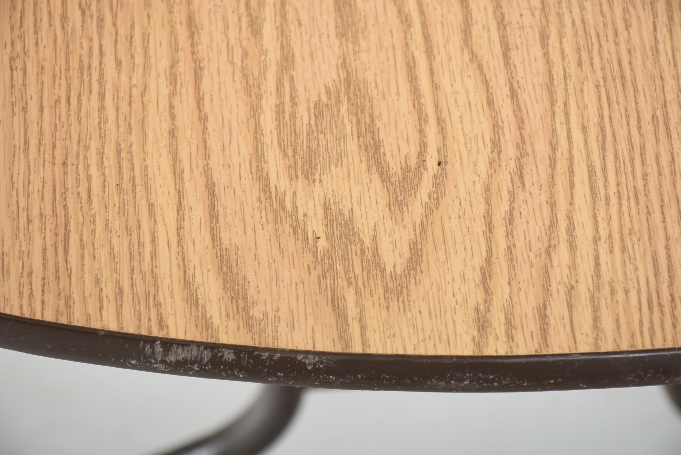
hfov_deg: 13.7
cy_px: 228
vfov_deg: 9.2
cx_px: 340
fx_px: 2840
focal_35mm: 150
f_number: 9
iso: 200
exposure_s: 1/200
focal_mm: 100
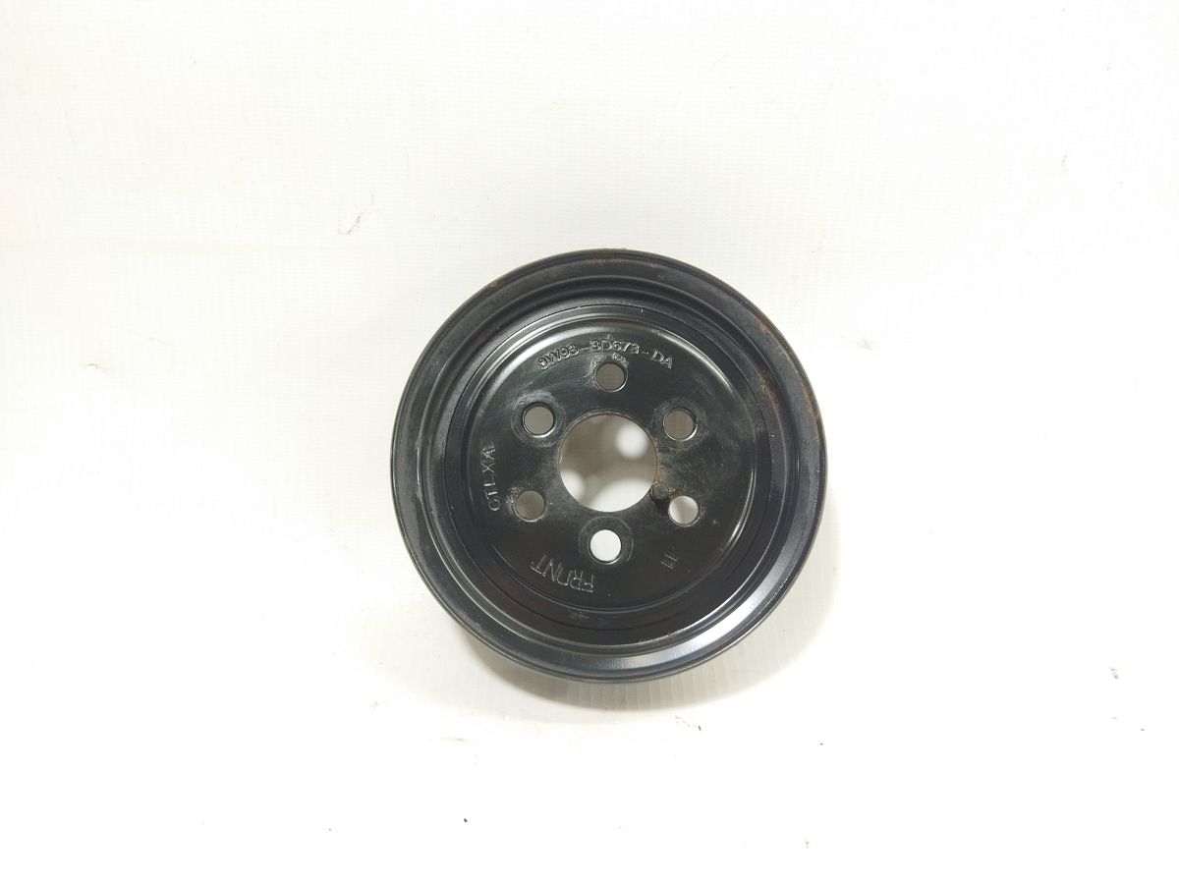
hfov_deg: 65.3
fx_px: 920
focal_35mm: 27
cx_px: 590
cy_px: 442
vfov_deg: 51.4
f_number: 1.79
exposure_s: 1/50
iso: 122
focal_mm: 4.71
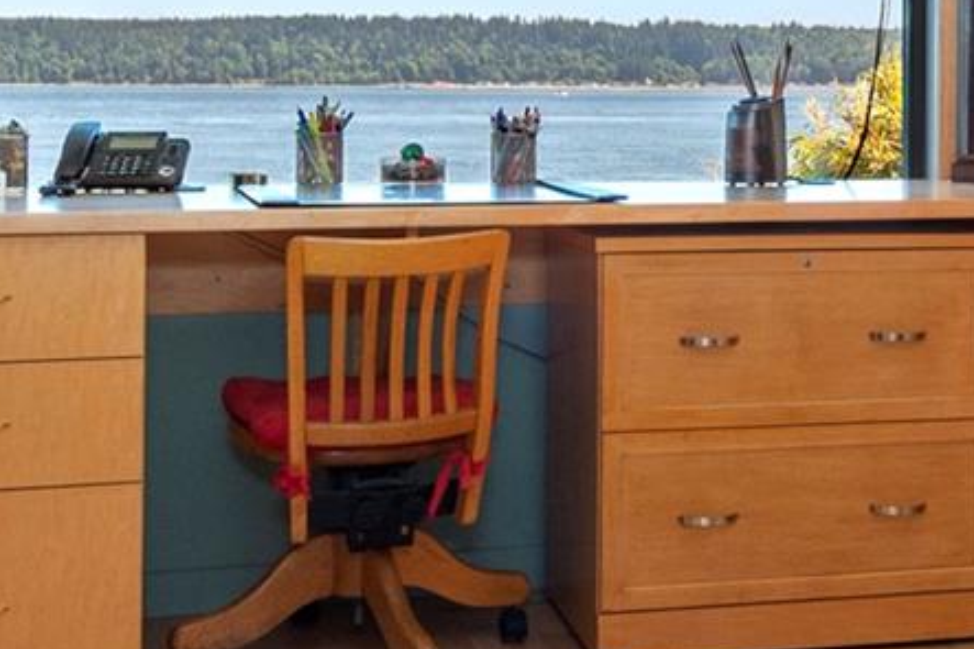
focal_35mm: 65
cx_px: 701
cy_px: 53
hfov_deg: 30.6
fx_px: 1758
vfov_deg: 20.4
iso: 320
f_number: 8
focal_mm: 12
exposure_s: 1/25
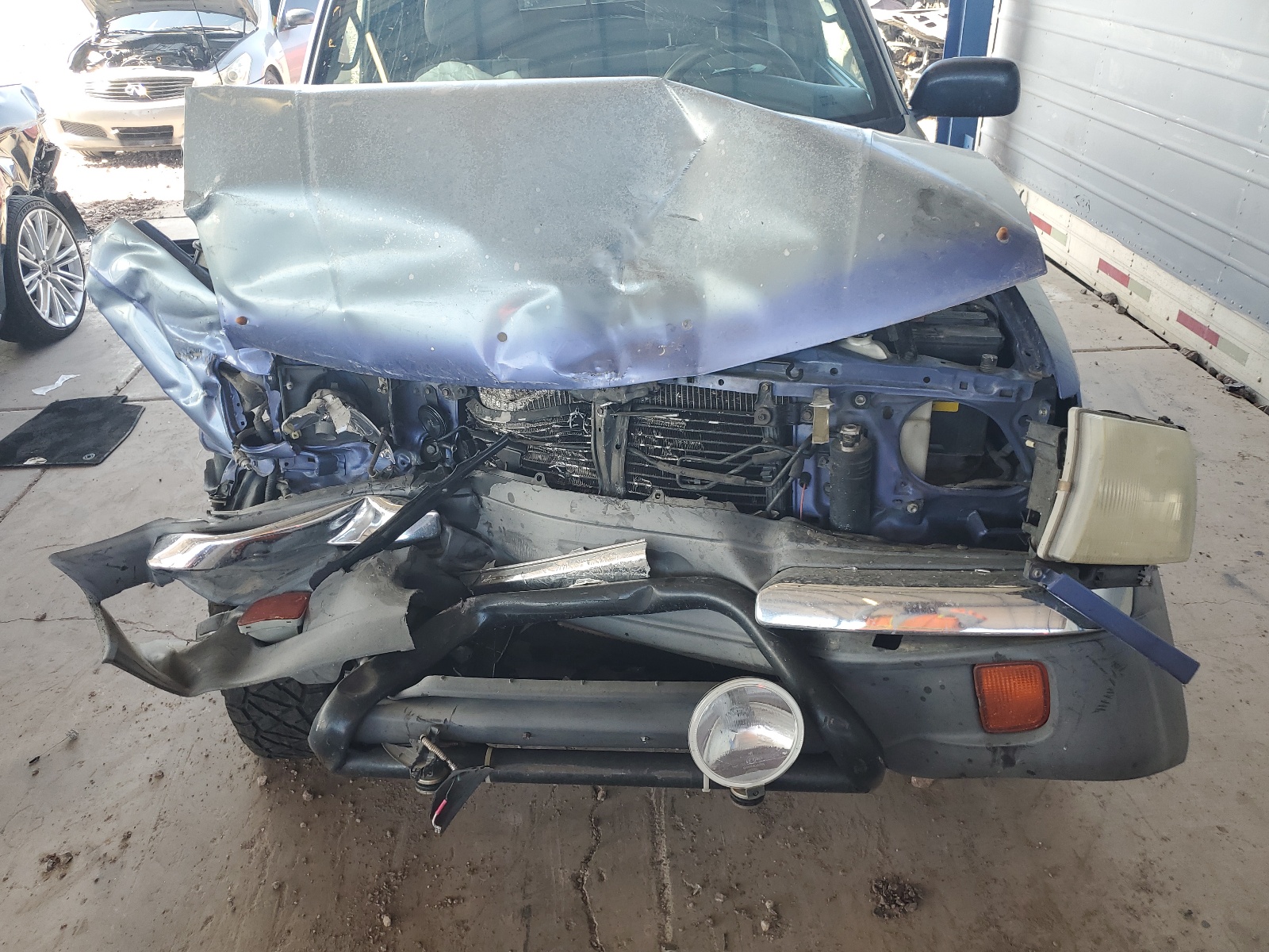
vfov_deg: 53.1
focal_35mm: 26
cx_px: 634
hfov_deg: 67.3
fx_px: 953
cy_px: 476
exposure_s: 1/182
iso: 50
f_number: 1.5
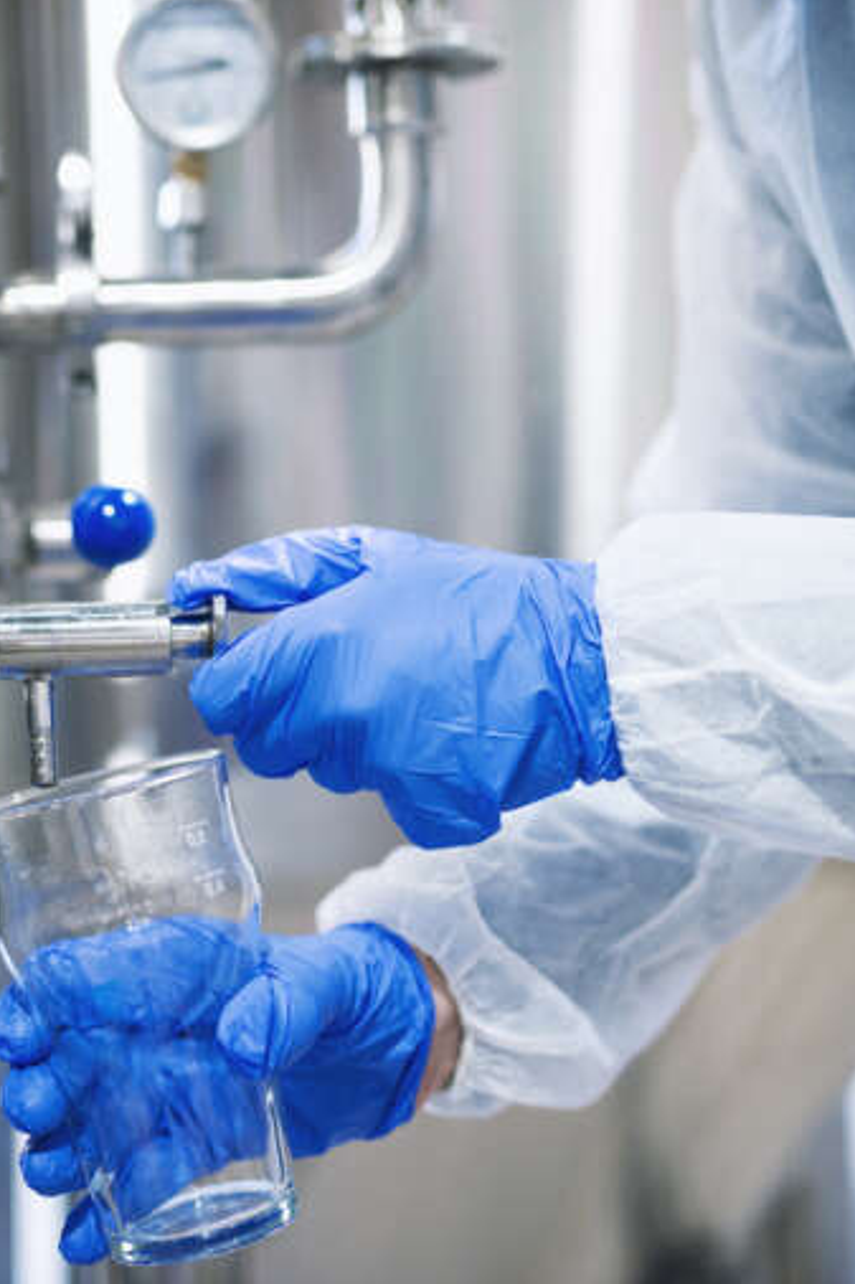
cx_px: 173
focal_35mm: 76
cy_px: 641
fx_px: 2709
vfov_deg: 26.7
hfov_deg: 17.8
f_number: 1.8
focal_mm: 50
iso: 500
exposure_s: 1/200
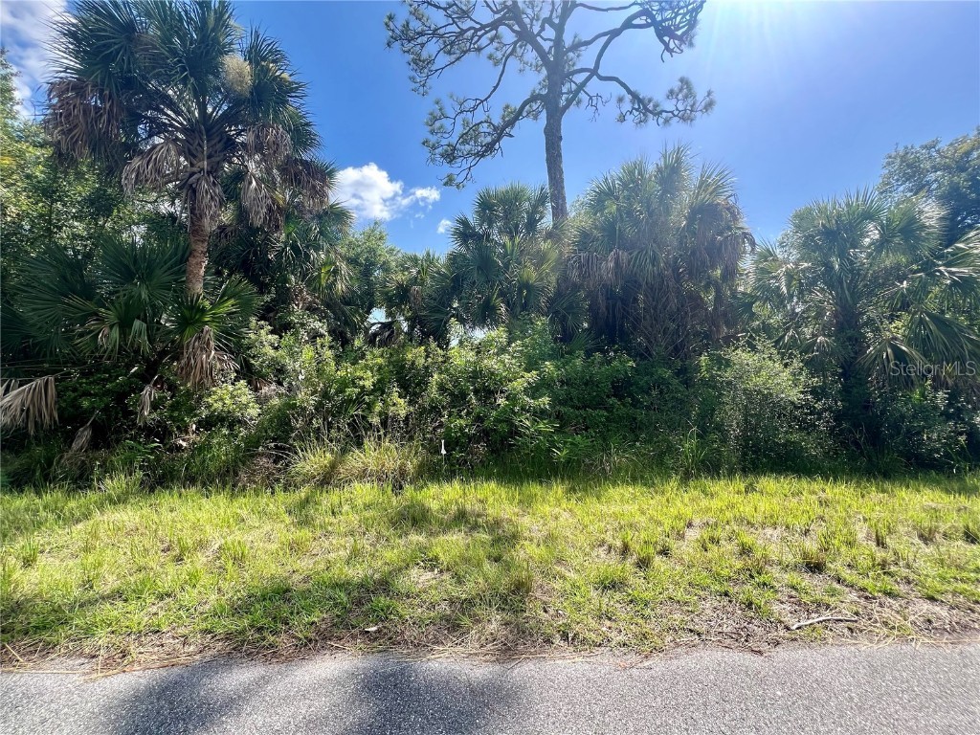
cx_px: 490
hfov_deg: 106.2
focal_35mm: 13
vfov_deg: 89.9
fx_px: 368
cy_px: 368
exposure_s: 1/477
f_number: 1.8
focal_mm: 1.57
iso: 32
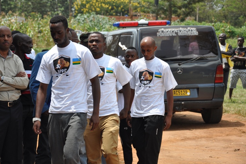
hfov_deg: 13.8
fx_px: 1018
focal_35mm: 149
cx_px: 123
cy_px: 83
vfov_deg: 9.2
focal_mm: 98
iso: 500
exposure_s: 1/1000
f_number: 8
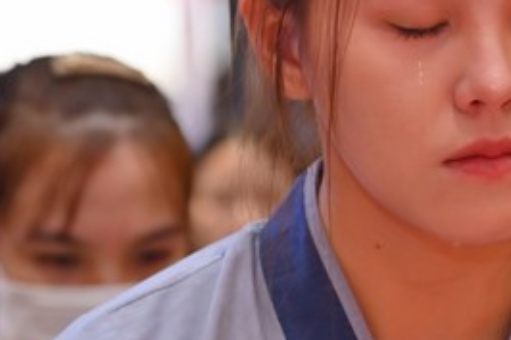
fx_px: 4156
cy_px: 132
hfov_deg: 7.0
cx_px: 430
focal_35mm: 293
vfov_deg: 4.7
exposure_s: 1/200
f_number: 5
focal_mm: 120
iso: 1250
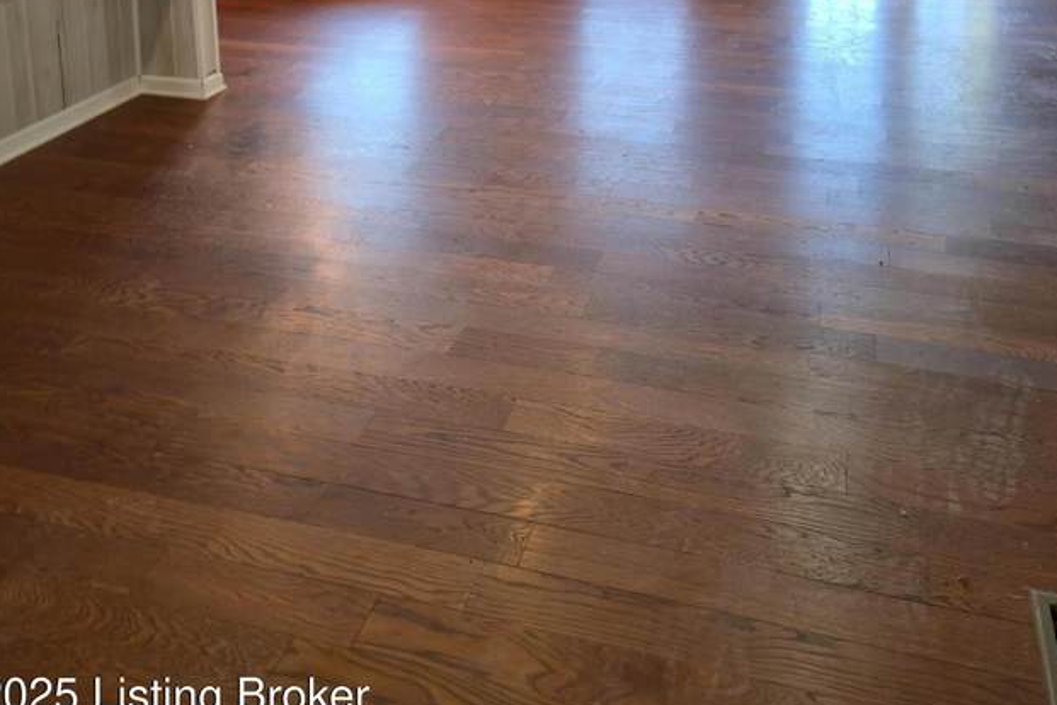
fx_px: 1086
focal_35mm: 37
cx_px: 551
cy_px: -48
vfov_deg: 32.2
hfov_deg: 51.9
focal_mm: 5.4
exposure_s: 1/60
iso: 125
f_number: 1.8
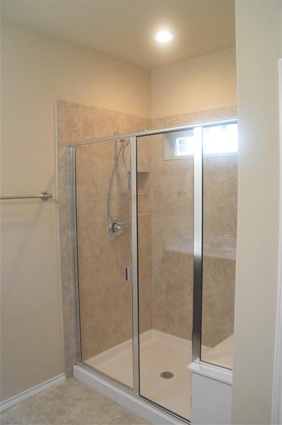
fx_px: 318
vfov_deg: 67.4
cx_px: 141
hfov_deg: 47.9
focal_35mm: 27
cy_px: 212
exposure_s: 1/200
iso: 3200
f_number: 7.1
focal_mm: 18
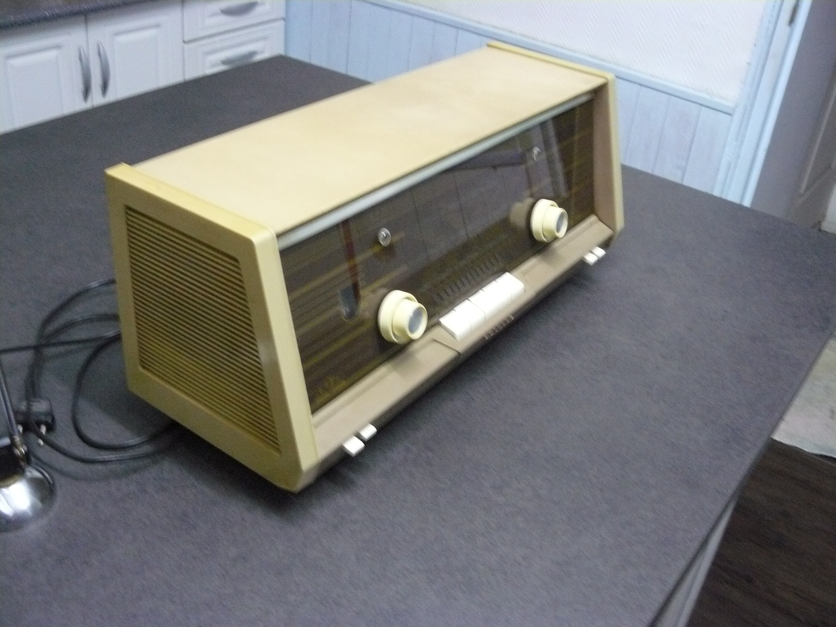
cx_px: 418
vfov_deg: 39.7
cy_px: 314
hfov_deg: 51.4
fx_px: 869
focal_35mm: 36
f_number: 2.8
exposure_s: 1/13
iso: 400
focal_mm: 6
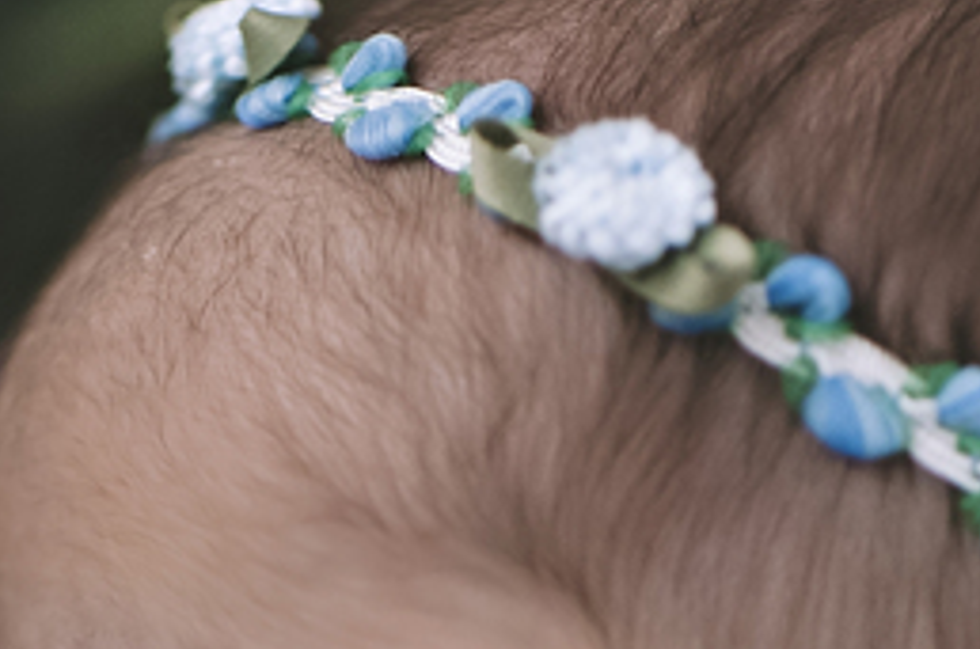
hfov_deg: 12.6
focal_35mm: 163
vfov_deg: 8.1
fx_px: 4429
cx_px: 399
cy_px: 1127
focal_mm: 35
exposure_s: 1/200
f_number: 2.2
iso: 400
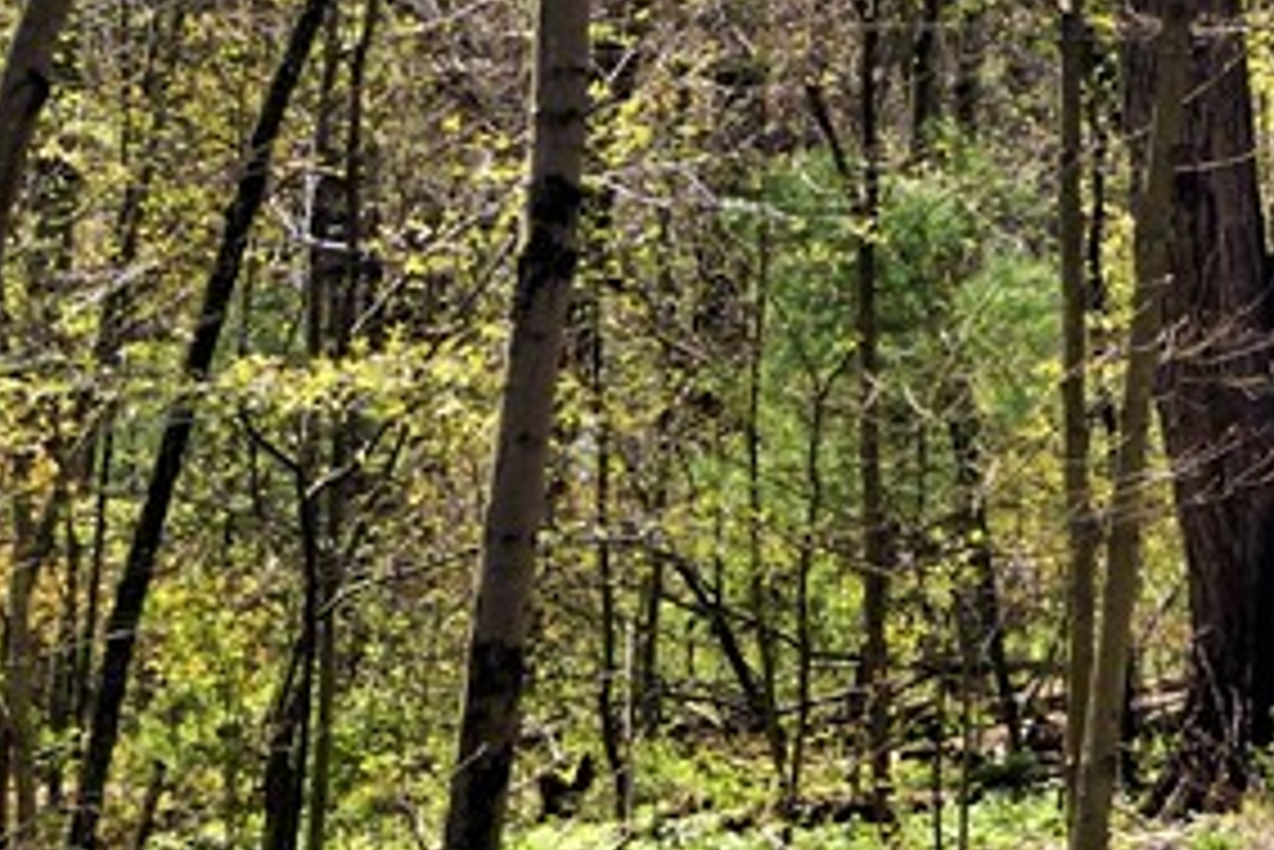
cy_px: 490
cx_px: 2269
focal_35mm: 230
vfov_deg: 6.0
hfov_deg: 8.6
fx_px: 8143
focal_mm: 40
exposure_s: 1/100
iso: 100
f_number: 10
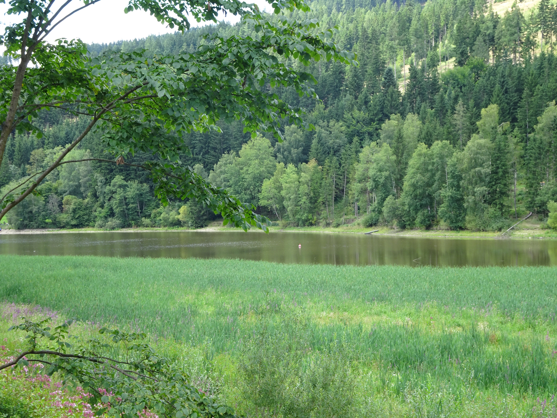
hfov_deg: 32.2
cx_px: 278
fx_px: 965
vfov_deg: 24.4
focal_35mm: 60
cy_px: 209
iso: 80
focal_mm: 10.23
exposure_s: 1/80
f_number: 4.5
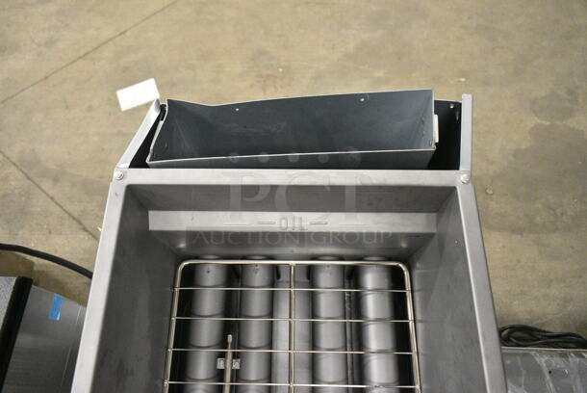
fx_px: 441
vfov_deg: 48.0
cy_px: 196
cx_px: 294
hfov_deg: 67.3
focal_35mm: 27
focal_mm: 18
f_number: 5.6
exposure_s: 1/125
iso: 6400
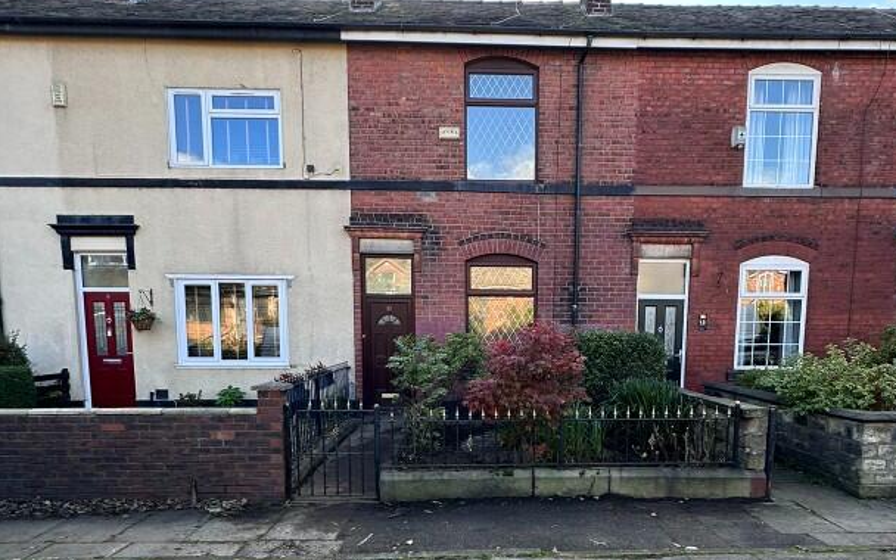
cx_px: 492
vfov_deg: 47.8
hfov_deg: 72.4
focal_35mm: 25
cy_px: 404
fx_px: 610
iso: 40
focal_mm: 2.22
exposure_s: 1/130
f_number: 2.2
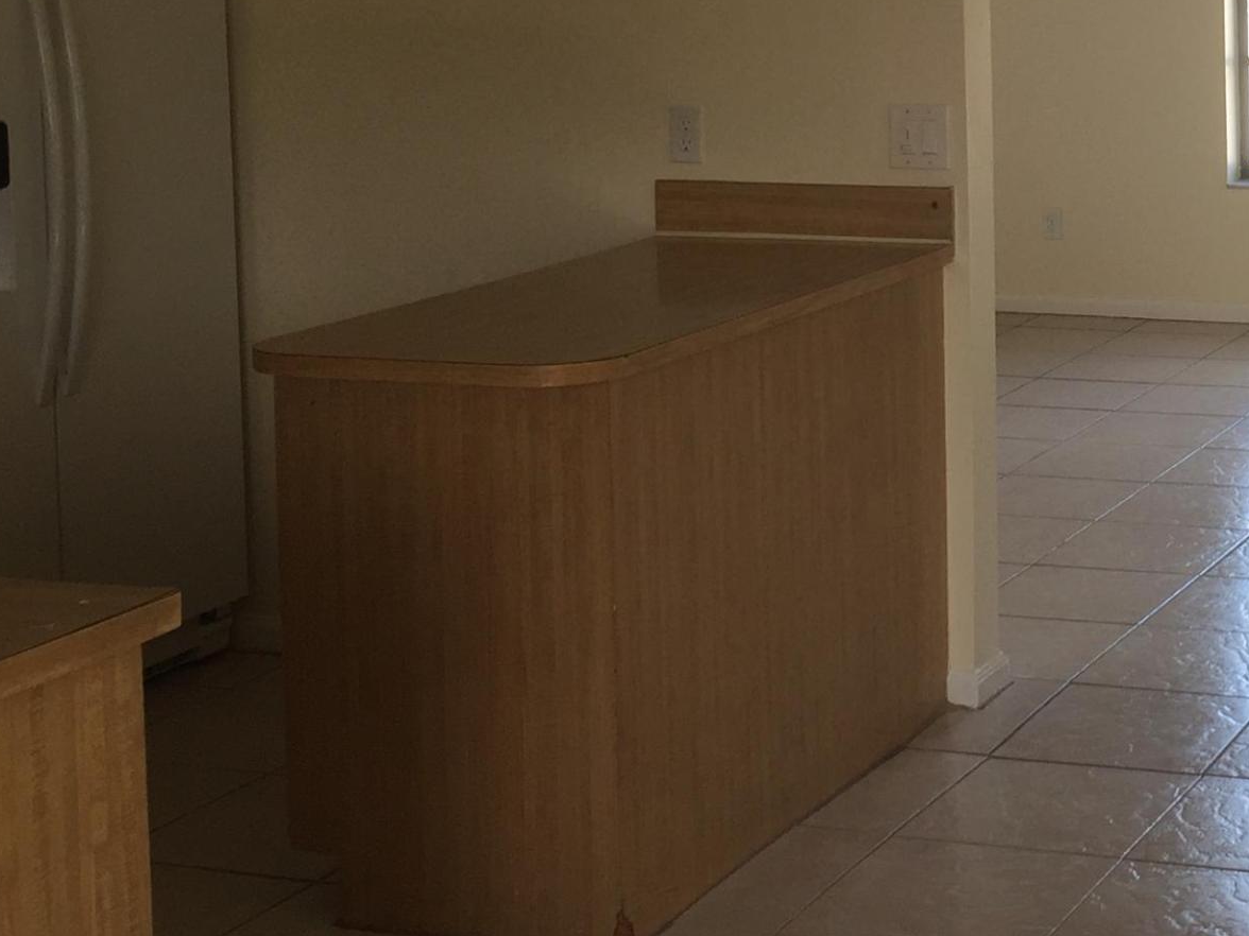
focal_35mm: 71
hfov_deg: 26.1
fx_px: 2562
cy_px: 63
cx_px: 1226
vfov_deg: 20.2
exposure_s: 1/60
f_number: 2.2
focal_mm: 4.15
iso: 32
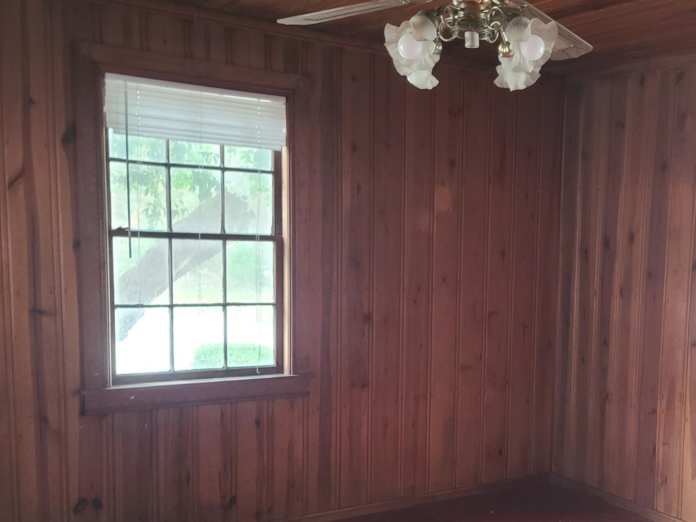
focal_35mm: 44
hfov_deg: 41.3
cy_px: 335
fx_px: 884
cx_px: 545
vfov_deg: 32.7
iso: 500
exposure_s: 1/40
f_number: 1.8
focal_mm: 7
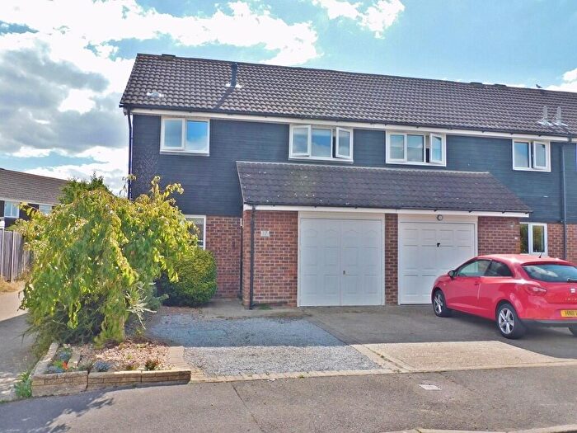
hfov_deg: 60.0
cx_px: 288
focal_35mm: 30
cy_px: 216
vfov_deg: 46.8
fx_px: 500
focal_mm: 5.4
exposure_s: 1/640
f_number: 3.5
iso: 125
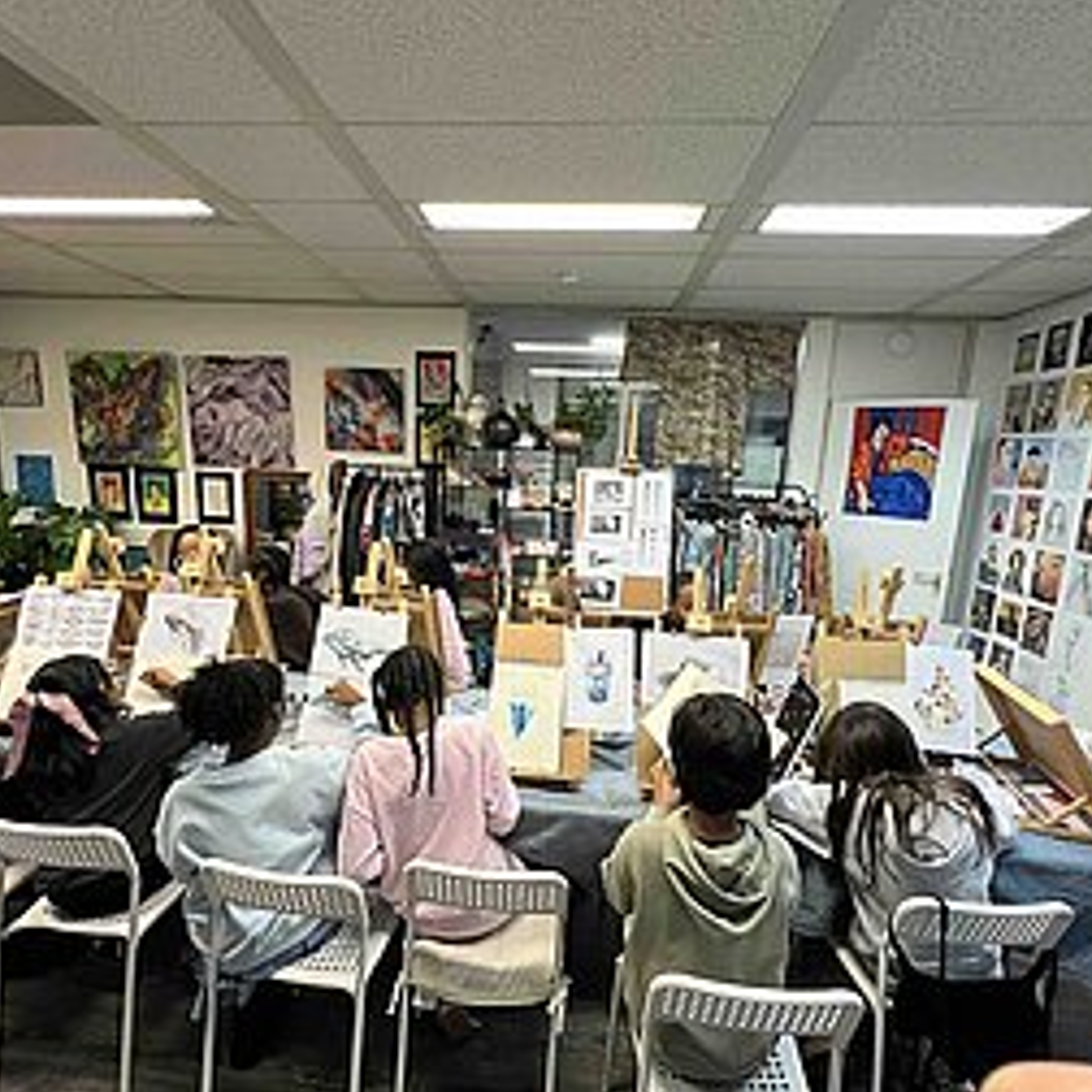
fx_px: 571
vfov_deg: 87.4
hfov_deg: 87.4
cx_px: 529
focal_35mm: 16
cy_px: 561
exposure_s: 1/100
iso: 200
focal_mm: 1.57
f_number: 1.8
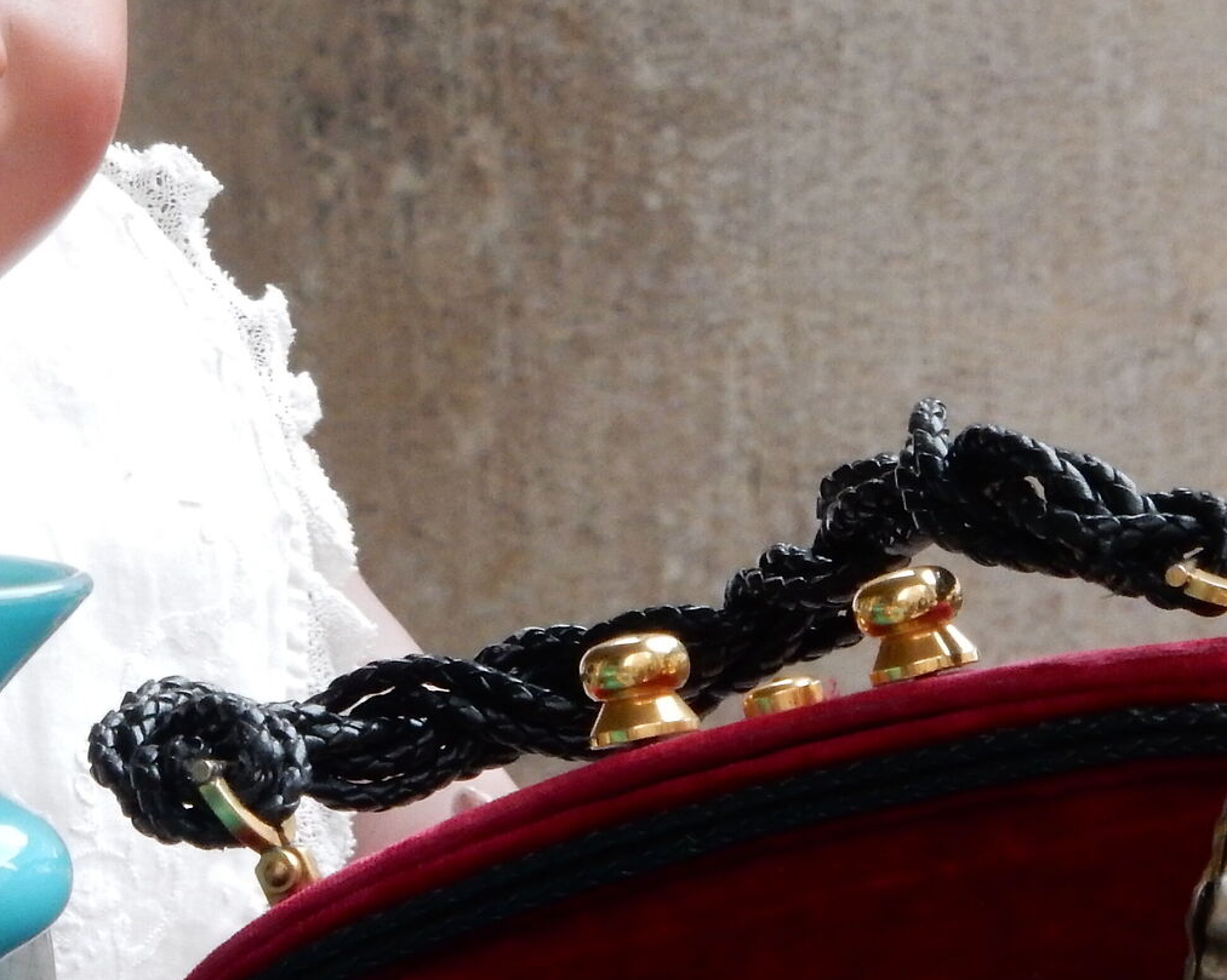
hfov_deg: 2.2
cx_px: -187
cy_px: 80
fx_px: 31947
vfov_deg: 1.8
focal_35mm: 880
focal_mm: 67.8
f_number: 6.3
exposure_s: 1/30
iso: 400
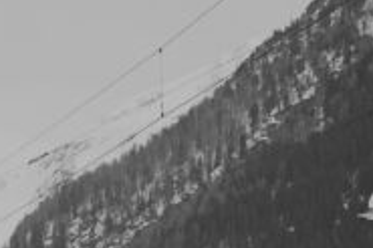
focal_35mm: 188
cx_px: -278
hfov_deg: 10.4
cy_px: 413
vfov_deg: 7.1
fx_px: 1946
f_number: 6.3
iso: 100
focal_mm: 50
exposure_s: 1/160
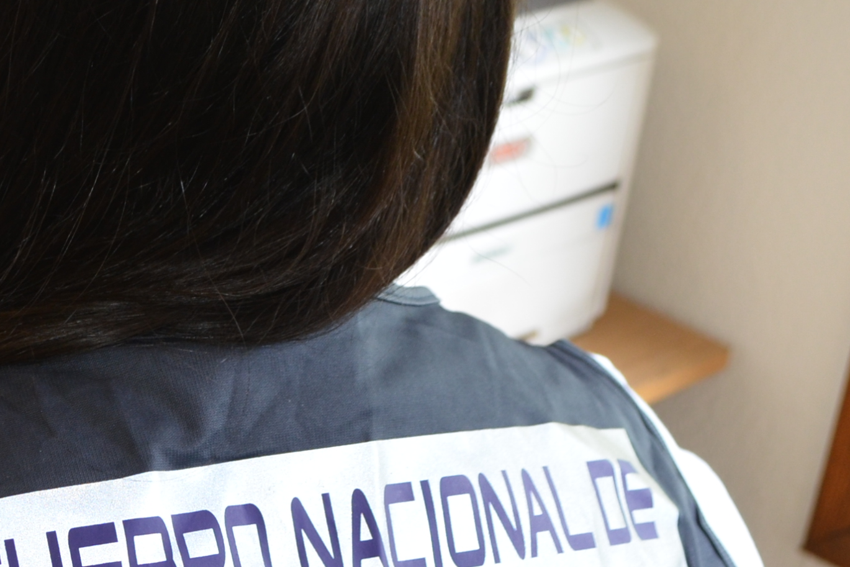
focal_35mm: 97
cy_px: 293
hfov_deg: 20.6
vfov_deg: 14.1
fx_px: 2290
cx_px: 78
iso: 450
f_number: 4
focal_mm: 24
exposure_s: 1/60
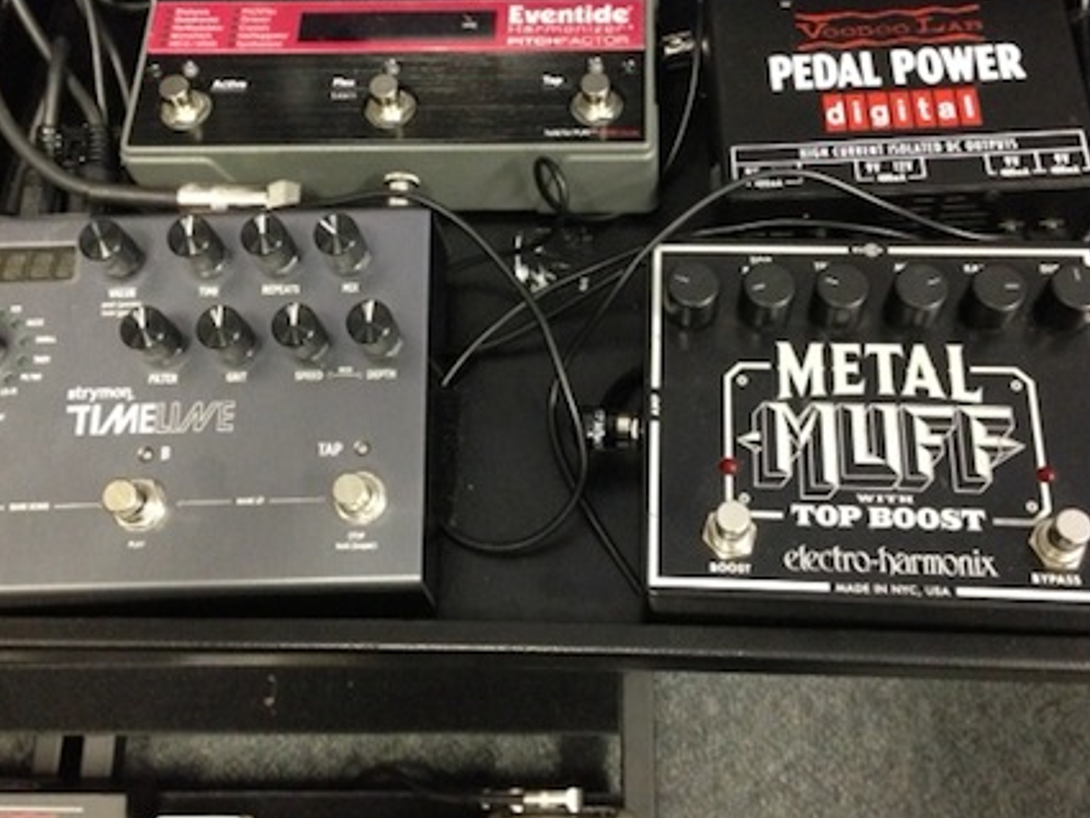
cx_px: 573
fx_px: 1386
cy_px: 301
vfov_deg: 32.7
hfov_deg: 42.9
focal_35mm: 44
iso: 500
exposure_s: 1/15
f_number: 2.4
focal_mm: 4.13
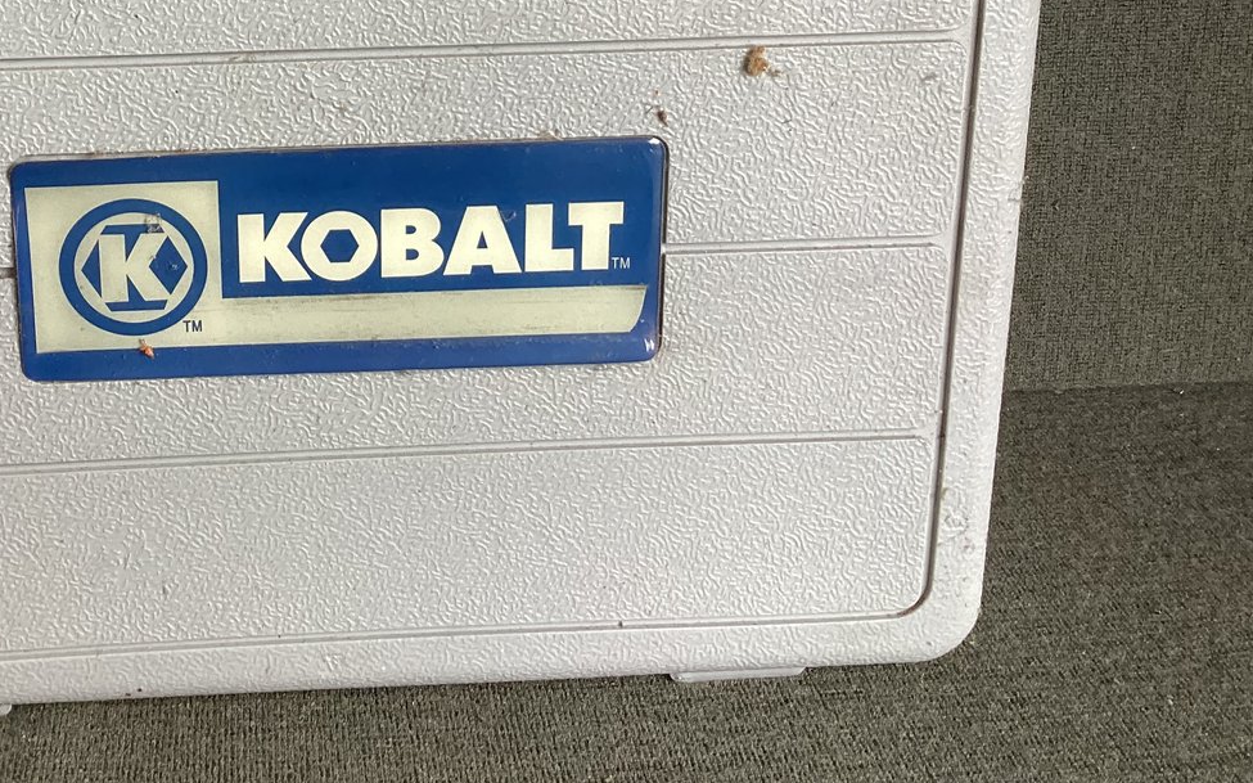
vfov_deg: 24.5
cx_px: 324
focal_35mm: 51
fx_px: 1741
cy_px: 65
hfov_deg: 38.6
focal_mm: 3.3
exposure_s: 1/100
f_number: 2.4
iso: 50
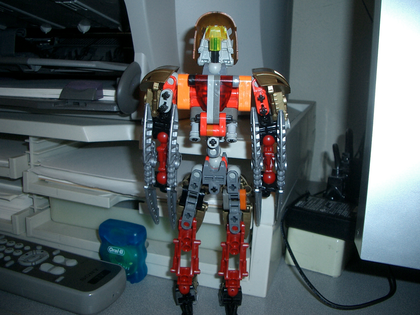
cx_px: 210
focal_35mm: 35
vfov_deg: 40.7
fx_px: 425
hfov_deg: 52.6
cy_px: 158
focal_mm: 5.8
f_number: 2.6
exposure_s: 1/40
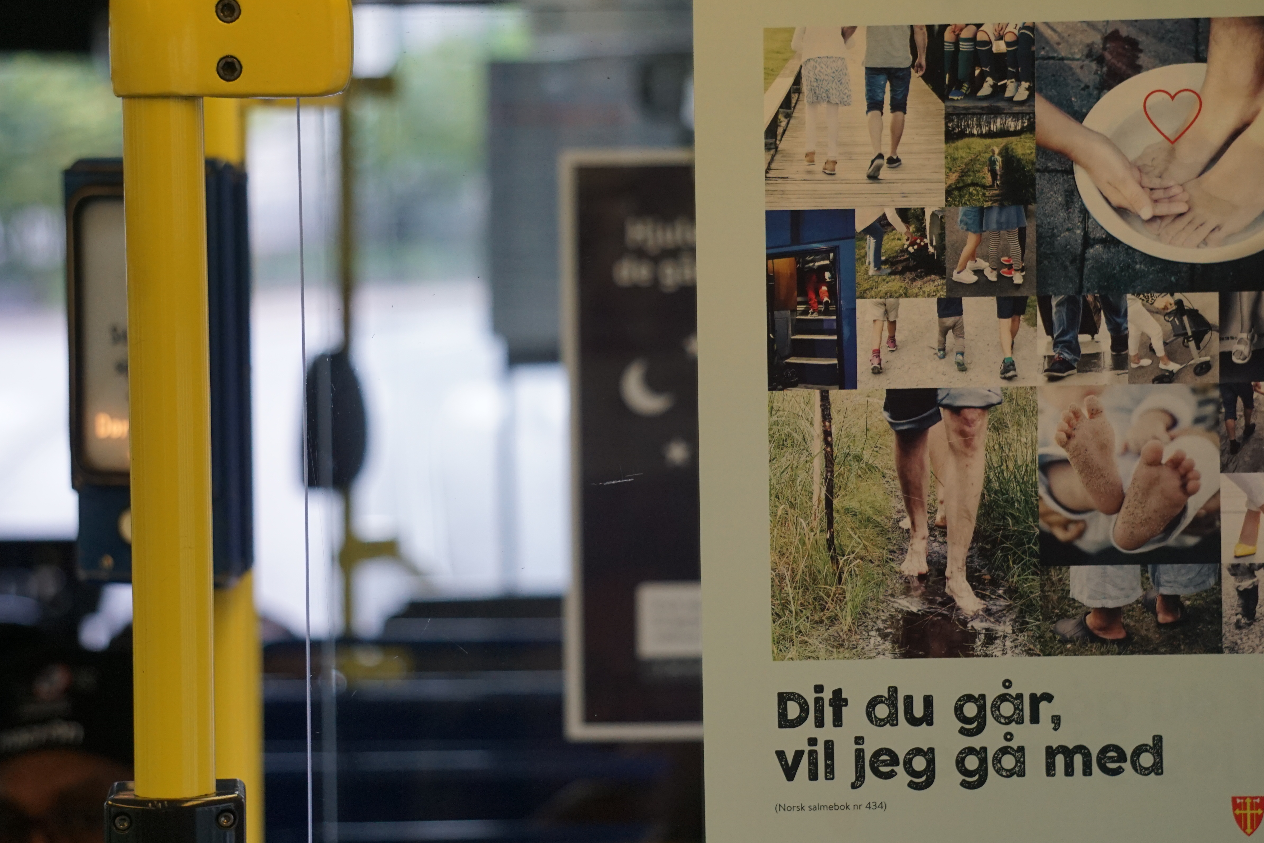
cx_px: 653
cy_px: 425
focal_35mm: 162
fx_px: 5687
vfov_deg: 8.5
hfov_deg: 12.7
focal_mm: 86
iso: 640
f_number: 5
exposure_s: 1/160
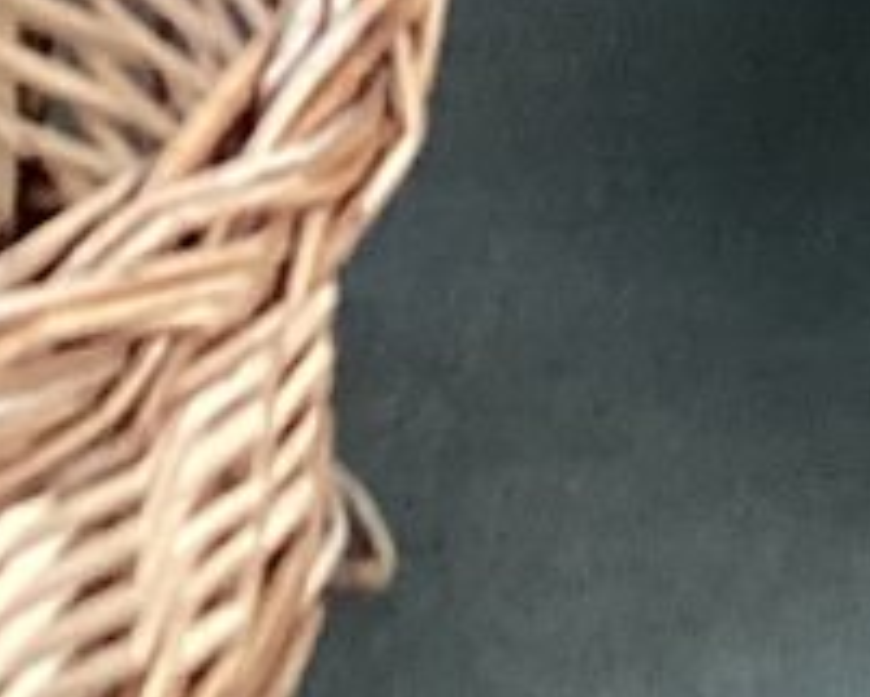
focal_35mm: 228
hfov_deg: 8.3
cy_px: -1271
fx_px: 5874
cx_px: 1236
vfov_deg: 6.3
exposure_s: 1/50
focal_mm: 3.3
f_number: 2.4
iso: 250
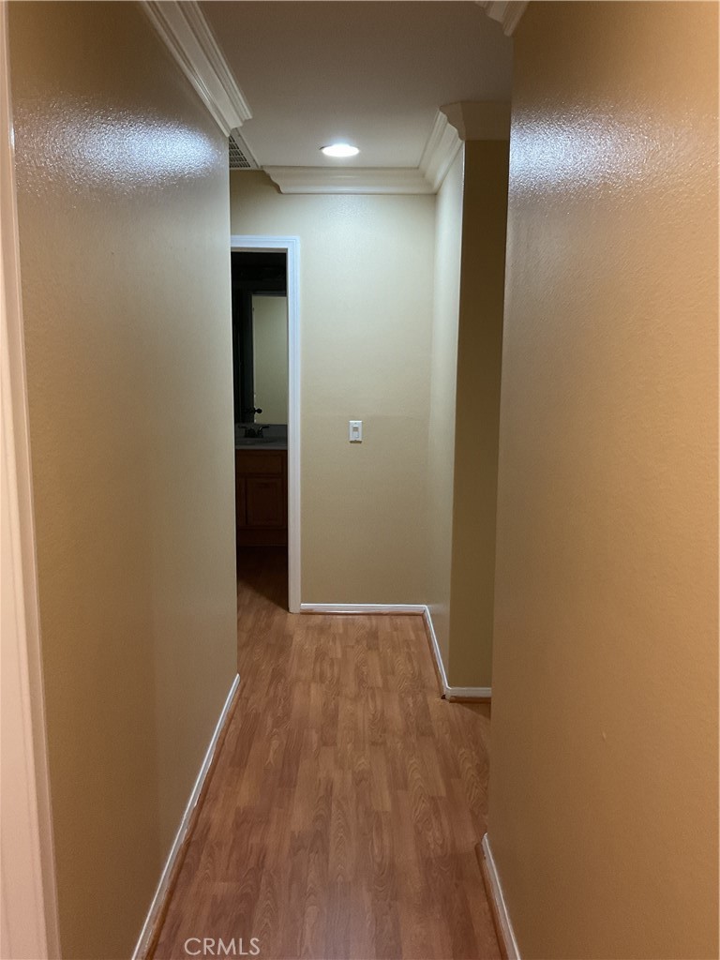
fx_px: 804
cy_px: 480
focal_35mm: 29
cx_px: 360
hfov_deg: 48.2
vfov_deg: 61.7
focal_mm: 3
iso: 160
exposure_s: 1/60
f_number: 1.8
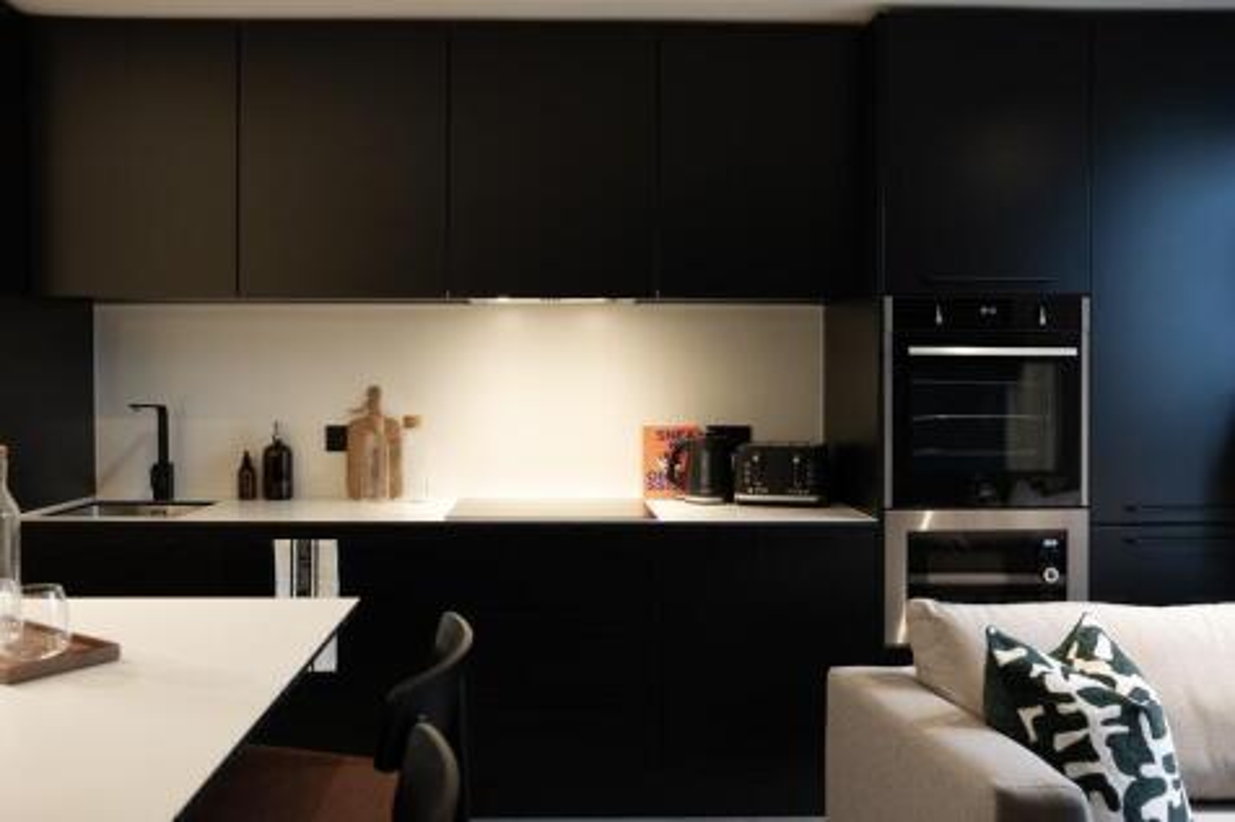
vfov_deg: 43.4
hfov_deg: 61.8
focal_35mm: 30
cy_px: 411
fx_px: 1032
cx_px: 618
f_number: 4.5
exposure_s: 1/13
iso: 500
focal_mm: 30.1
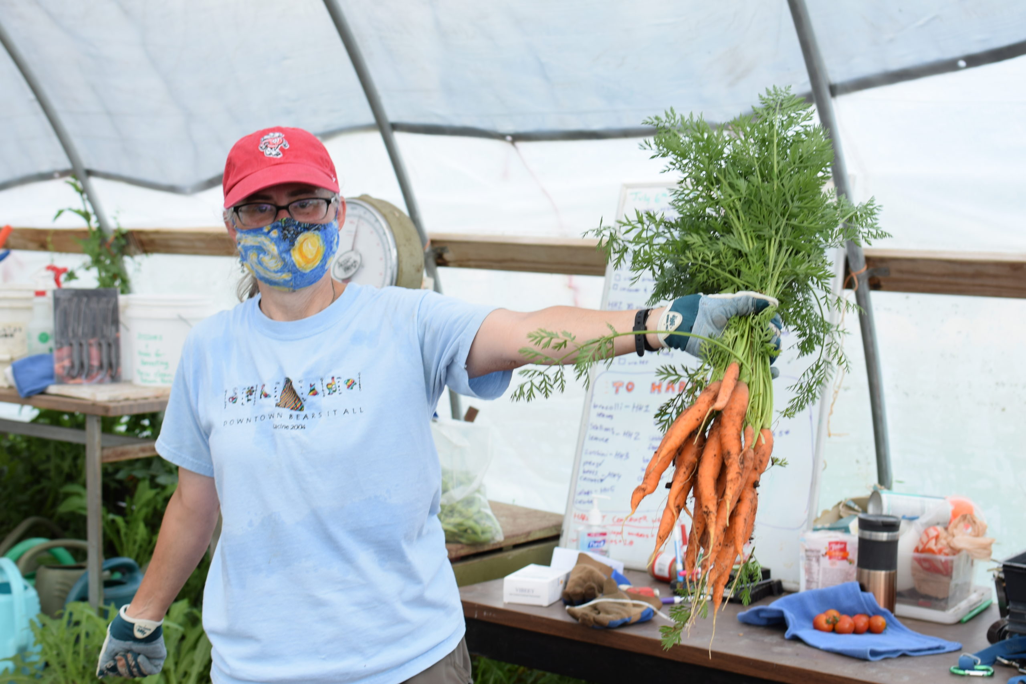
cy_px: 342
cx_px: 513
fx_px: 1496
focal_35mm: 52
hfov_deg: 37.8
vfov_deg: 25.8
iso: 100
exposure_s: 1/100
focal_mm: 35
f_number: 4
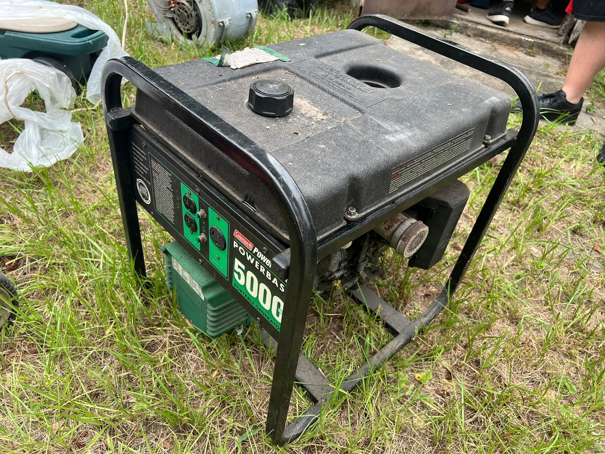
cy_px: 227
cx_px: 302
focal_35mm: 26
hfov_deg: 67.3
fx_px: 454
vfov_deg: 53.1
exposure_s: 1/198
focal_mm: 5.7
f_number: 1.5
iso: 40
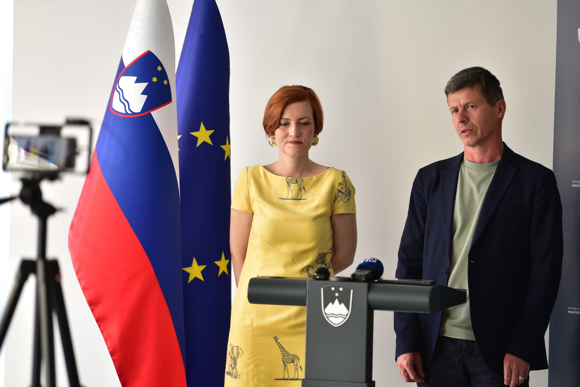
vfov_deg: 9.2
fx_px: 2417
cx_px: 290
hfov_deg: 13.7
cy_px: 194
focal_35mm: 150
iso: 1000
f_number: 2.8
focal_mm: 150
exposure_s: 1/400
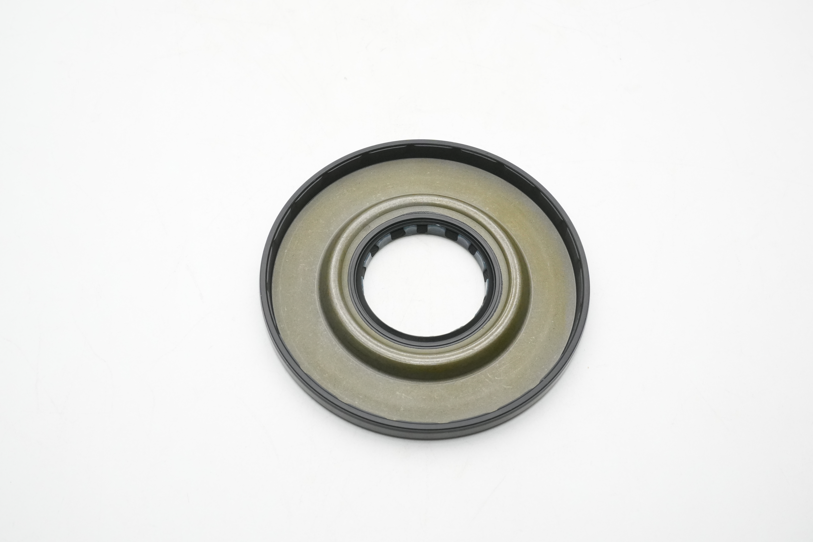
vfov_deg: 28.1
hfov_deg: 41.1
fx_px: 1084
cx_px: 406
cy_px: 271
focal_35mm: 48
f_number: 11
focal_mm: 32
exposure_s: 1/160
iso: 2500
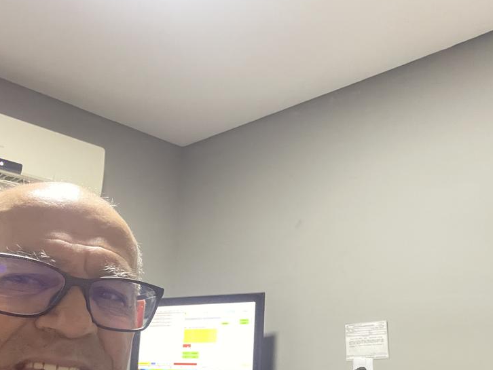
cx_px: 316
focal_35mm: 38
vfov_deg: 37.1
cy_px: 263
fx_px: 541
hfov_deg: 48.4
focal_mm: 2.71
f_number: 2.2
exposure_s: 1/24
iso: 640
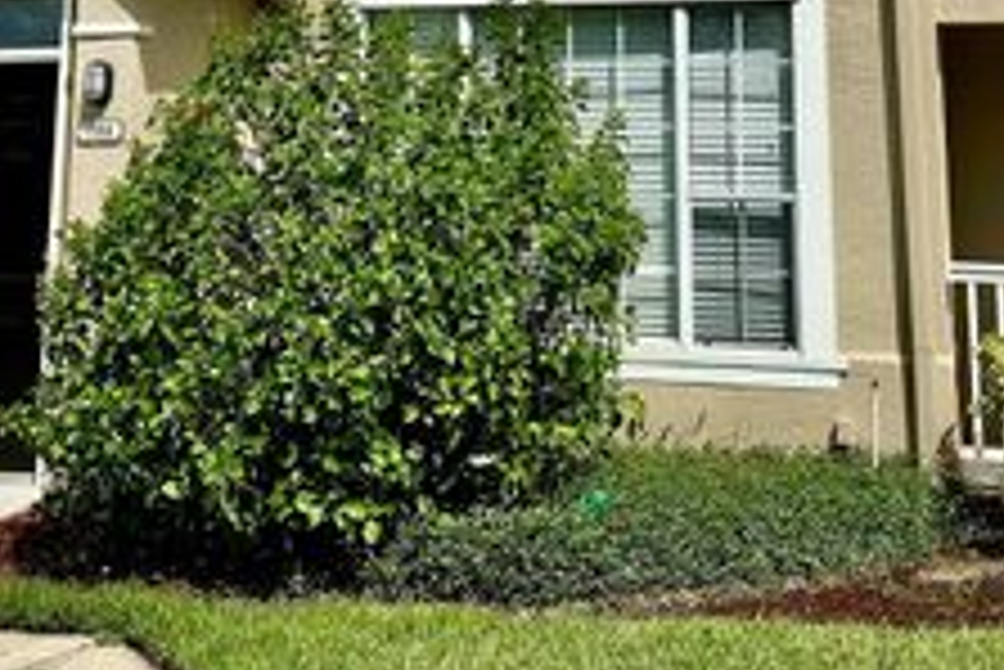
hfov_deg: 35.6
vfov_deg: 22.6
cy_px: -101
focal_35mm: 56
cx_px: 545
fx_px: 1563
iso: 80
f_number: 1.78
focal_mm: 6.86
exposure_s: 1/8197
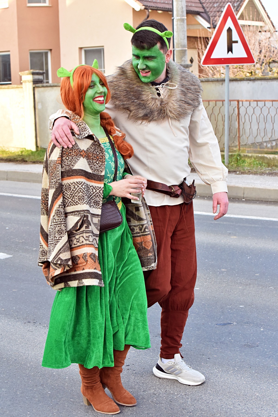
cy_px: 208
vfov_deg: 28.8
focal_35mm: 70
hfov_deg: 19.5
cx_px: 139
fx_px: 810
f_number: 8
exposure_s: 1/1000
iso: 3200
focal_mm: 70
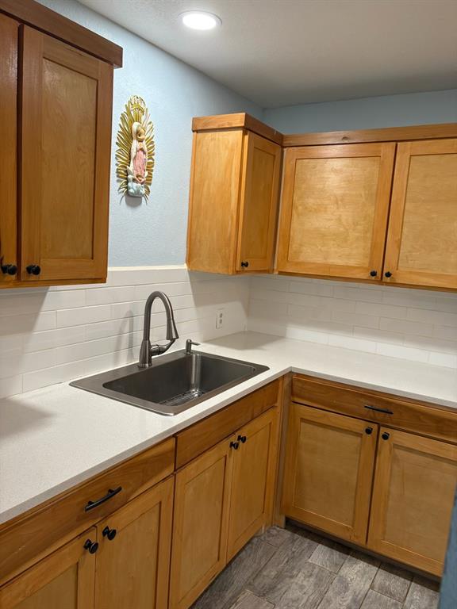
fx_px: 458
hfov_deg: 53.1
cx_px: 228
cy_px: 304
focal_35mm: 26
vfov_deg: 67.3
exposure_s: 1/60
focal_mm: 5.96
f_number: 1.6
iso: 100
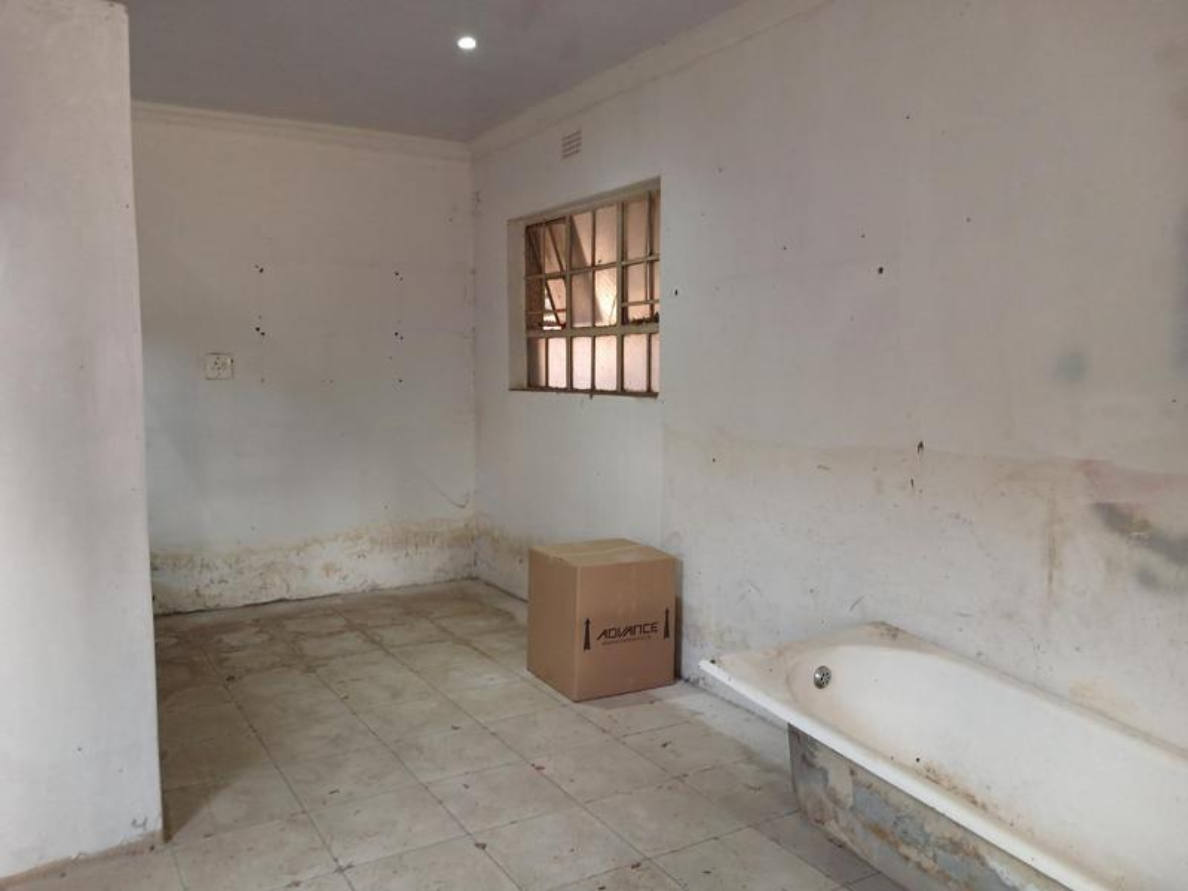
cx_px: 594
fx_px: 927
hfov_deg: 65.3
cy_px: 446
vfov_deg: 51.4
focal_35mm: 27
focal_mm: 4
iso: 160
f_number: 1.8
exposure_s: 1/50
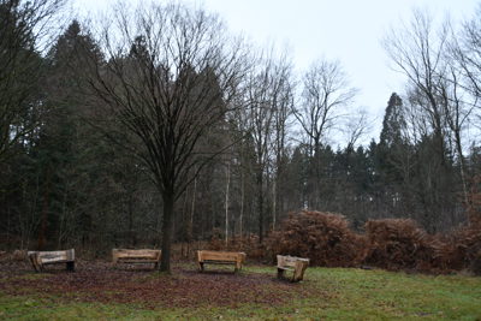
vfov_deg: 40.0
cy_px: 160
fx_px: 441
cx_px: 240
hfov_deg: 57.2
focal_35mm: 33
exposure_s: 1/100
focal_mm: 22
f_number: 3.5
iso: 500
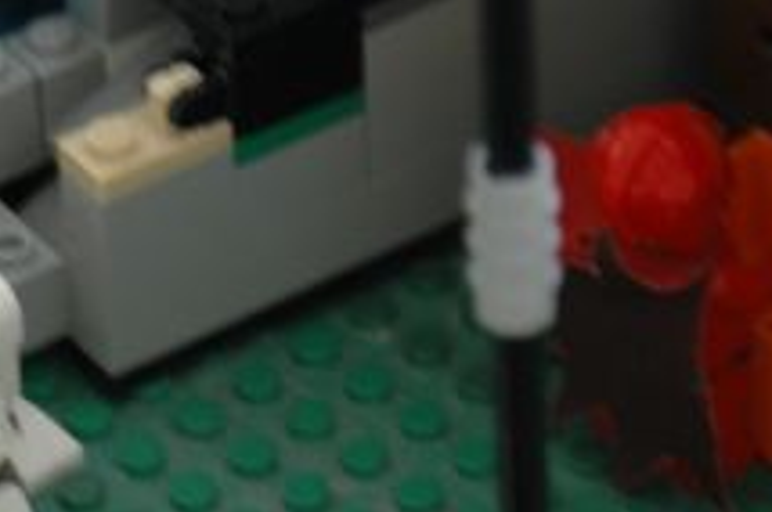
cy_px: 418
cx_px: -119
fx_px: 7687
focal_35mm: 359
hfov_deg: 5.7
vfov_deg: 3.8
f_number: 5.6
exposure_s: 1/6
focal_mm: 80
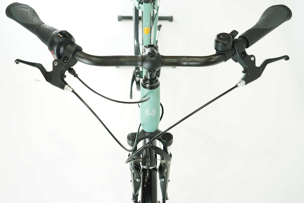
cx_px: 152
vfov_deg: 42.3
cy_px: 102
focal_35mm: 31
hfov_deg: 60.3
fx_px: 262
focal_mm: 31
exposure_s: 1/200
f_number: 5
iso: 2500
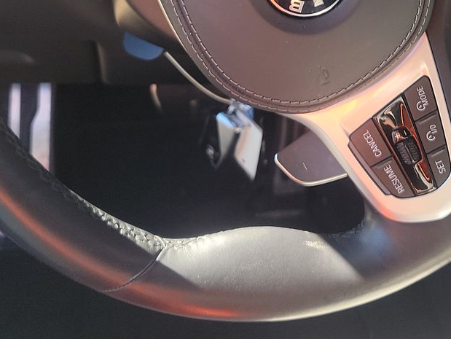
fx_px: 808
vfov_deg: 22.0
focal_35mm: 62
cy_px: -58
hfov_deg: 30.8
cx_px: 318
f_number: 1.8
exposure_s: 1/59
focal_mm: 6.7
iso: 61
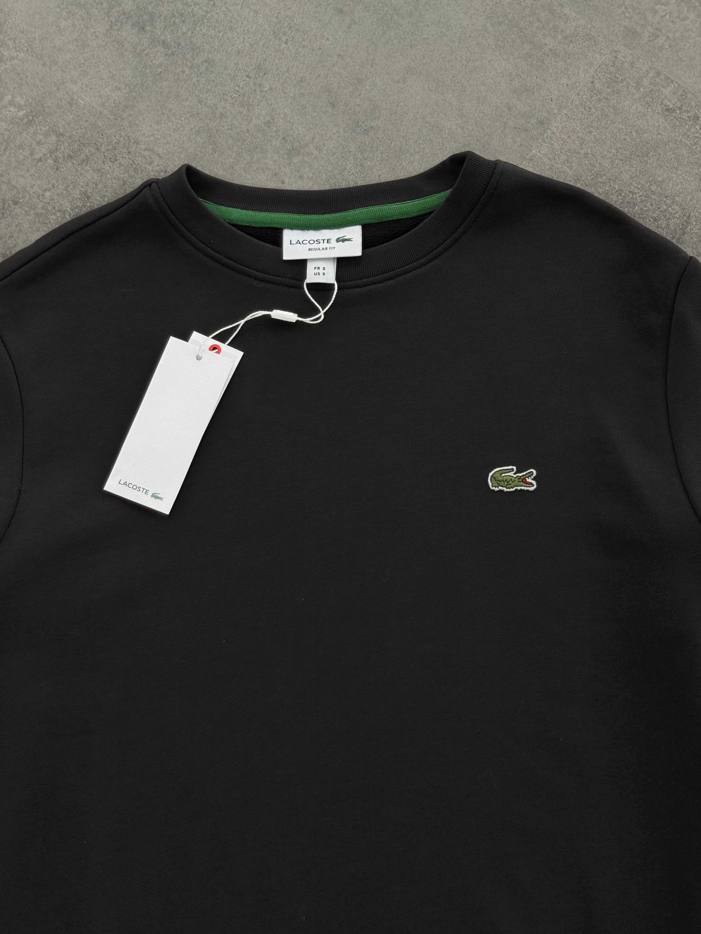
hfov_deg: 30.3
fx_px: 1296
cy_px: 467
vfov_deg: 39.7
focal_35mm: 48
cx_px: 350
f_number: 1.78
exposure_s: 1/100
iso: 50
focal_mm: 6.76
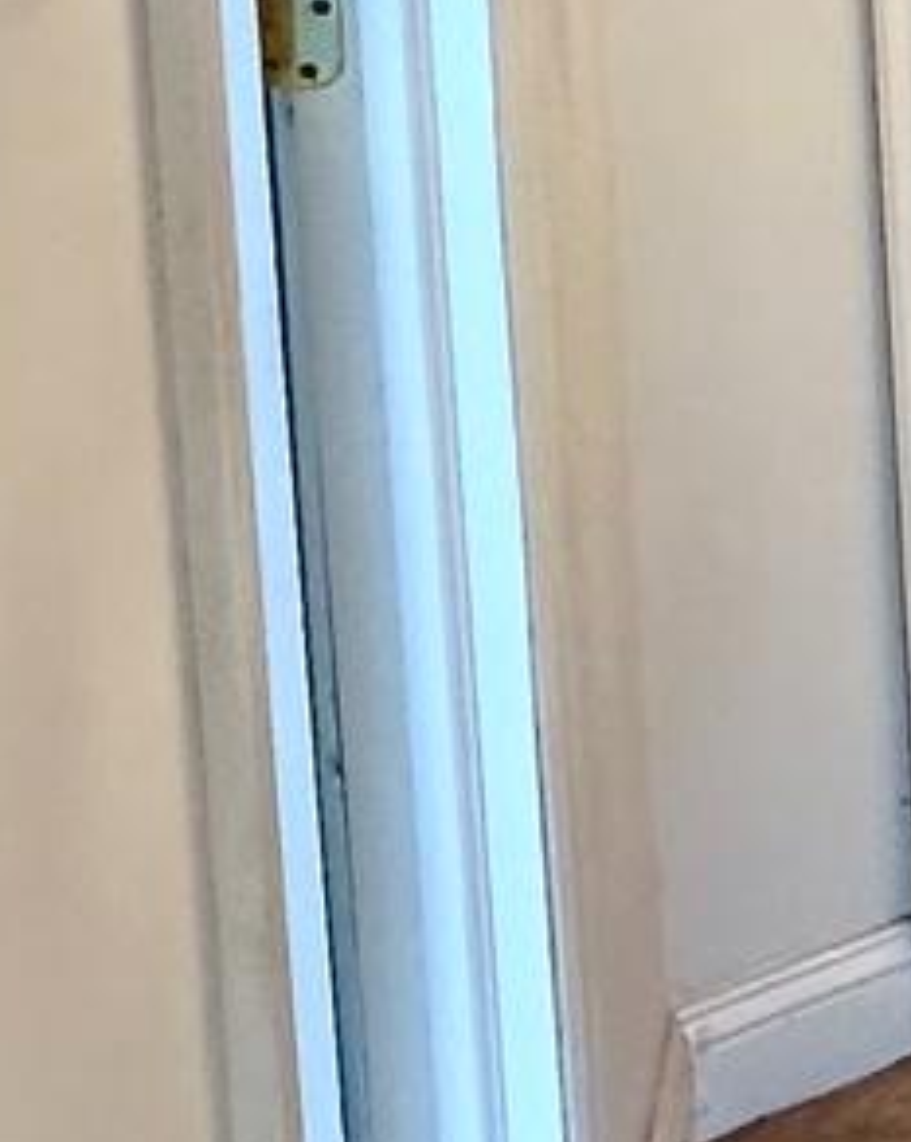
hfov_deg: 12.8
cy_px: -23
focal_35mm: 96
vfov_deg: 19.4
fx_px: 3241
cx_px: 2084
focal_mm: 2.22
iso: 160
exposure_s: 1/60
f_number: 2.2
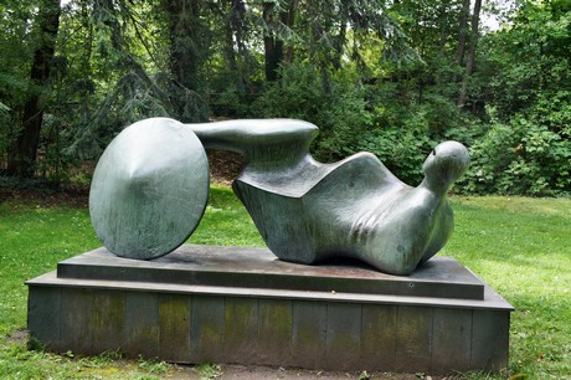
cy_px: 190
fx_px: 594
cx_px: 286
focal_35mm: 38
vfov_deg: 35.4
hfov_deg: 51.3
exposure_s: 1/80
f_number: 5.6
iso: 200
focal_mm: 25
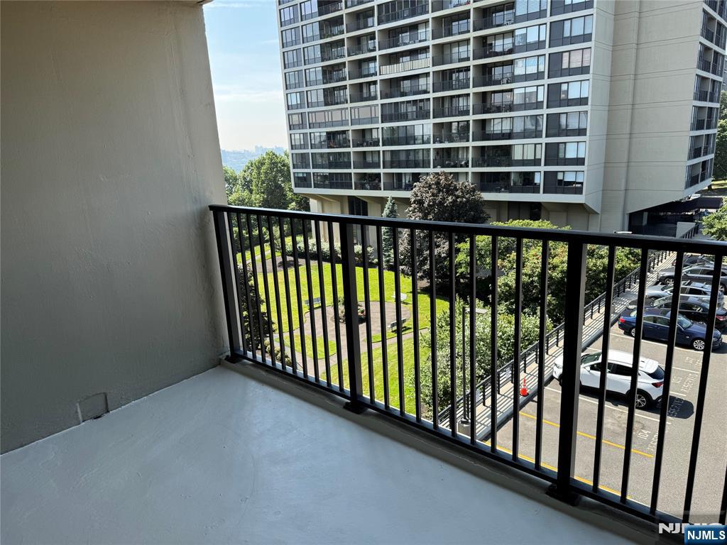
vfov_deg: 56.8
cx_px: 364
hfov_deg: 71.6
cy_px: 272
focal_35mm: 24
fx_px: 504
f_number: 1.78
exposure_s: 1/1076
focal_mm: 6.76
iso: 80
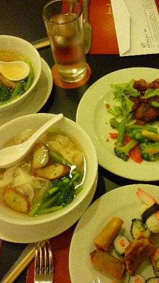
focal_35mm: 37
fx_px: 277
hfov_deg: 31.8
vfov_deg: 54.0
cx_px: 105
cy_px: 140
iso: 320
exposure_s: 1/30
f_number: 2.8
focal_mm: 4.4
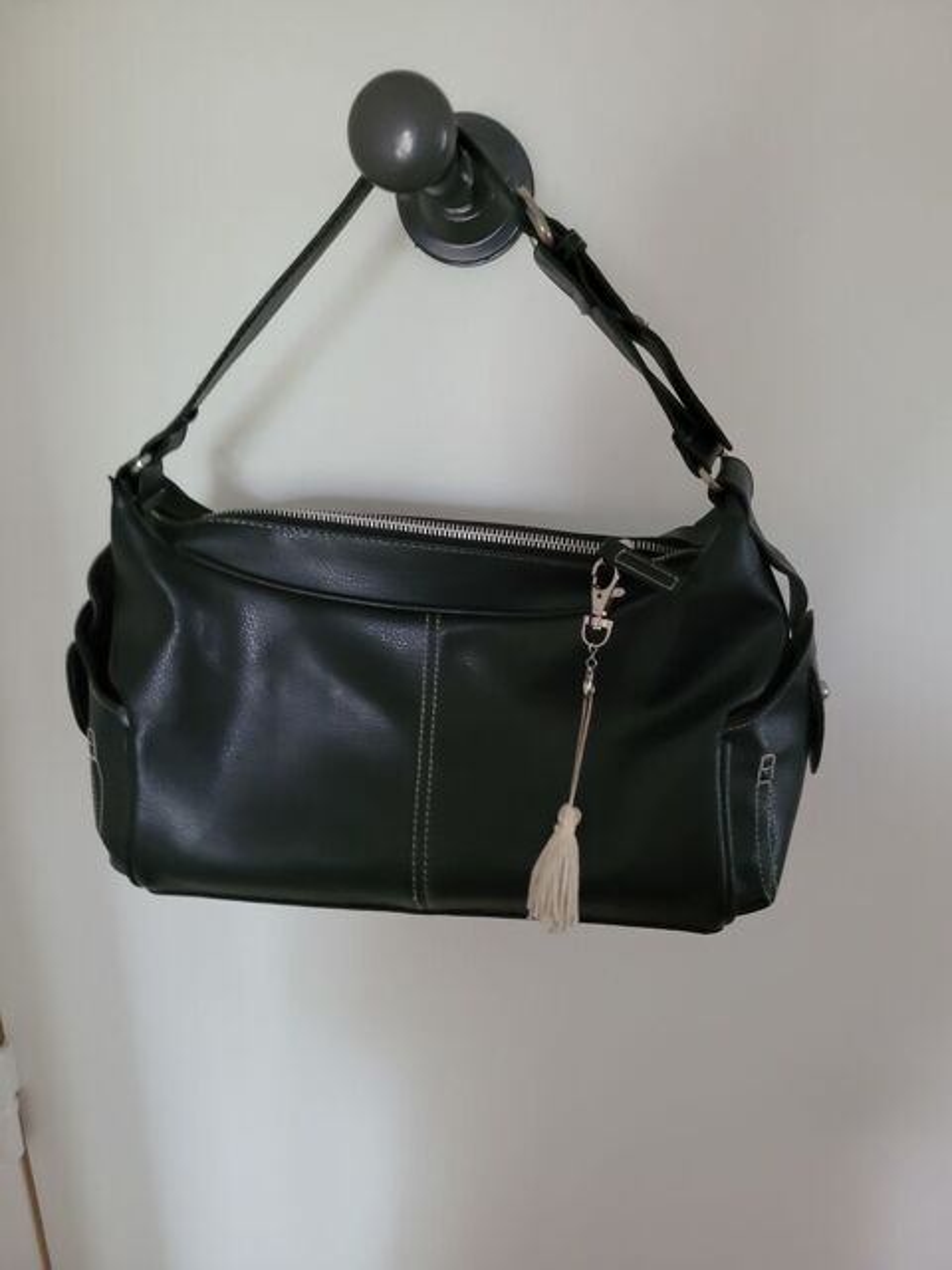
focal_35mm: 26
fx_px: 953
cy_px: 635
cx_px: 476
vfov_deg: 67.3
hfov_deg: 53.1
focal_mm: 5.4
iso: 640
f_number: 1.8
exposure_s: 1/25
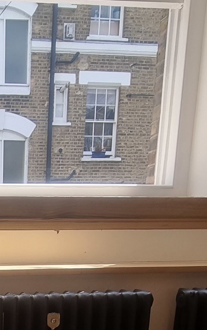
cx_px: -60
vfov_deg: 35.1
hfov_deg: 23.1
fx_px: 451
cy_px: 356
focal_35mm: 50
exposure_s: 1/438
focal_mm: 2.2
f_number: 2.2
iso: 50
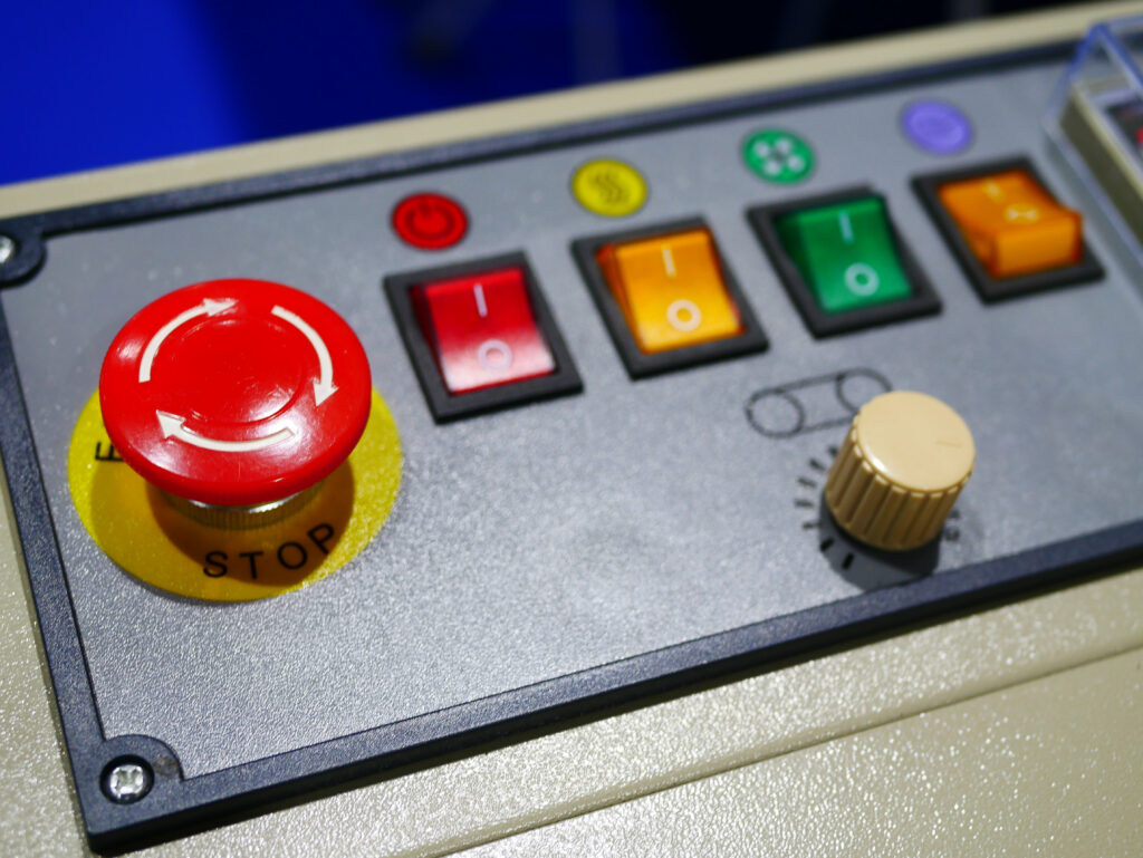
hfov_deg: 38.2
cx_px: 572
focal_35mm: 50
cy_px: 429
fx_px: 1652
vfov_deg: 29.1
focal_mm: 25
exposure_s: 1/40
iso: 250
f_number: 2.8
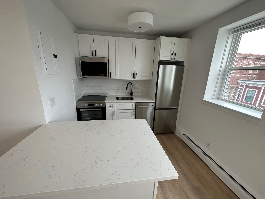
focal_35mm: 14
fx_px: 107
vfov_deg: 85.7
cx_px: 132
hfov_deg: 102.1
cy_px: 100
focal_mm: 2.22
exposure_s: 1/120
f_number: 2.2
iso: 160
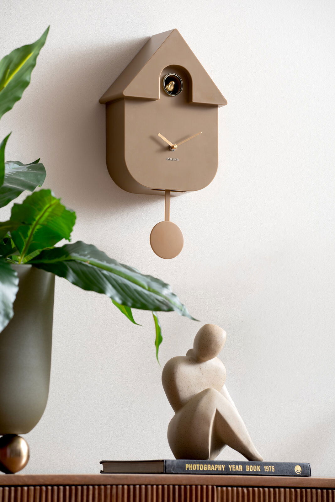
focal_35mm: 135
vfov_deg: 15.2
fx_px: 1883
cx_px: 168
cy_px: 251
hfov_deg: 10.2
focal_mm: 135
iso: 160
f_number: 6.3
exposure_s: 1/100
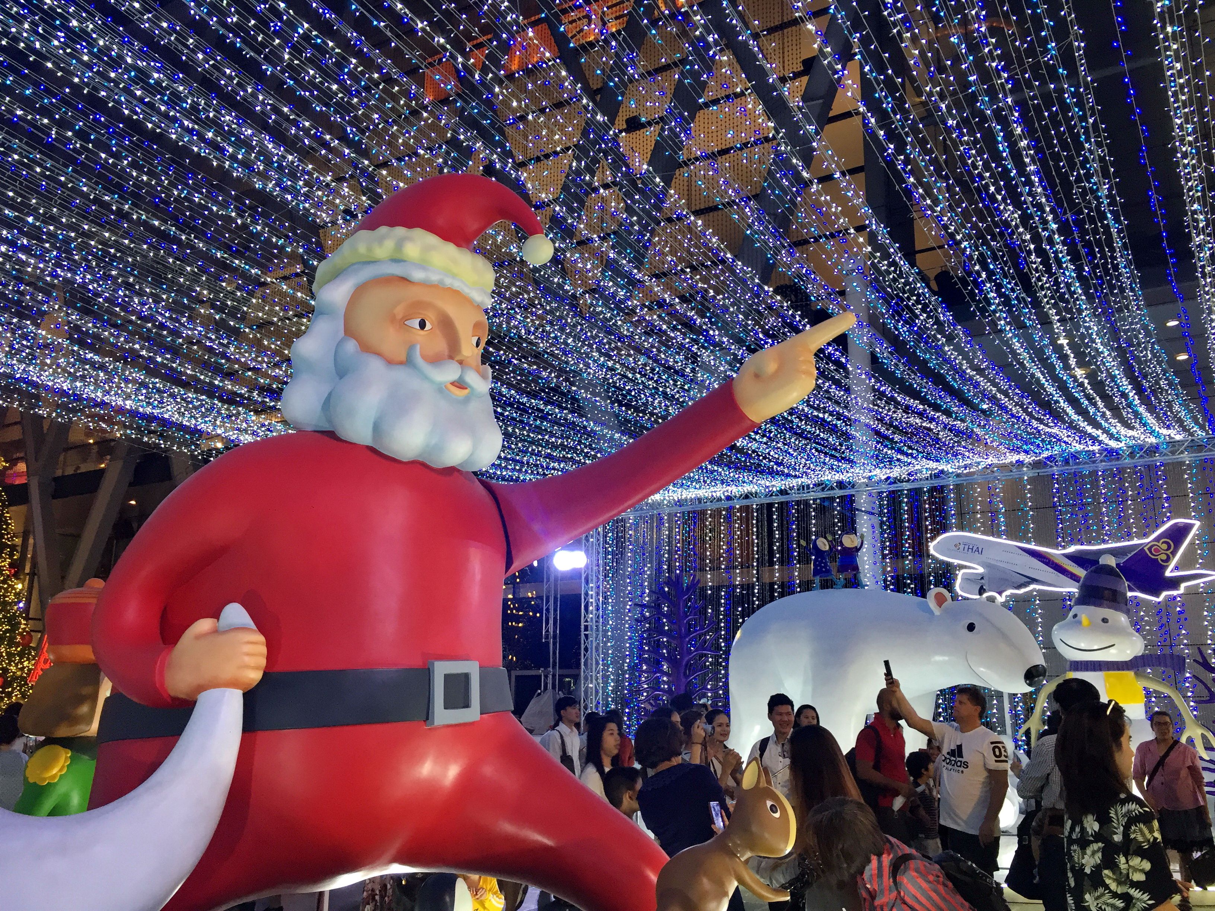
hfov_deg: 61.7
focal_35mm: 29
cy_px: 456
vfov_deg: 48.2
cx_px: 608
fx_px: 1018
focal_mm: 4.15
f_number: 2.2
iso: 32
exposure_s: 1/33
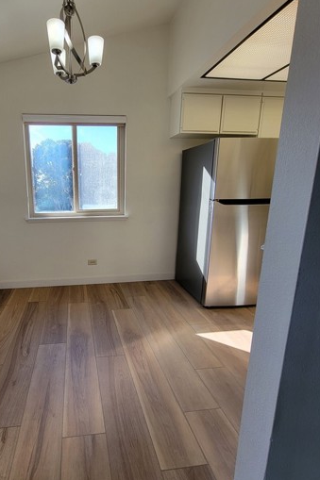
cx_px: 99
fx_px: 227
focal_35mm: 17
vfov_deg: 93.3
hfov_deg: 67.8
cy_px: 236
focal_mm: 2.2
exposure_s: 1/129
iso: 50
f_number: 2.2
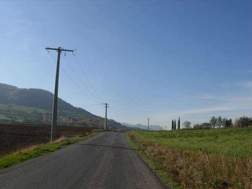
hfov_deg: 49.0
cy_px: 94
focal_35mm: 38
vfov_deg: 37.7
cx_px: 126
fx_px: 277
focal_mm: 6.3
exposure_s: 1/767
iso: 79
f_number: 4.9
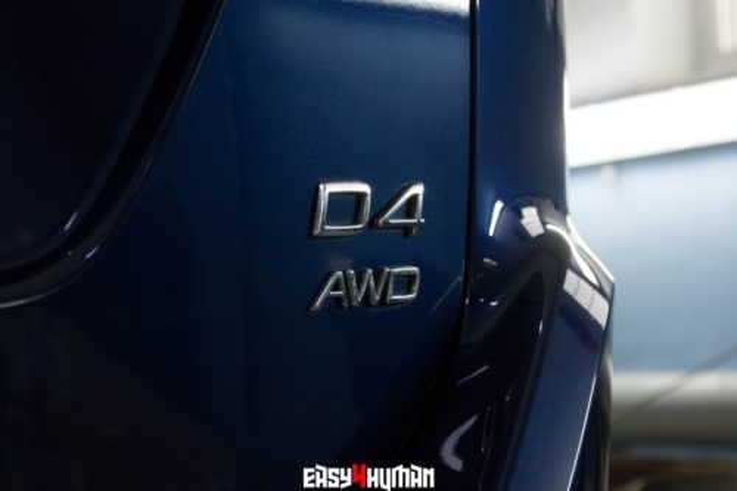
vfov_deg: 15.7
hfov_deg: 23.4
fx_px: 1780
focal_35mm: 87
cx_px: 368
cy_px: 246
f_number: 5
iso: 2200
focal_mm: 58
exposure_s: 1/125
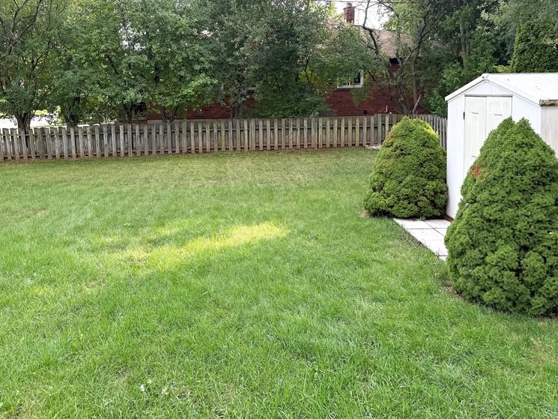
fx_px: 532
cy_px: 133
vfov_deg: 42.3
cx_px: 258
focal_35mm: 33
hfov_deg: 55.3
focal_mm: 6.8
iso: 100
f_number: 1.8
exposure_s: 1/955
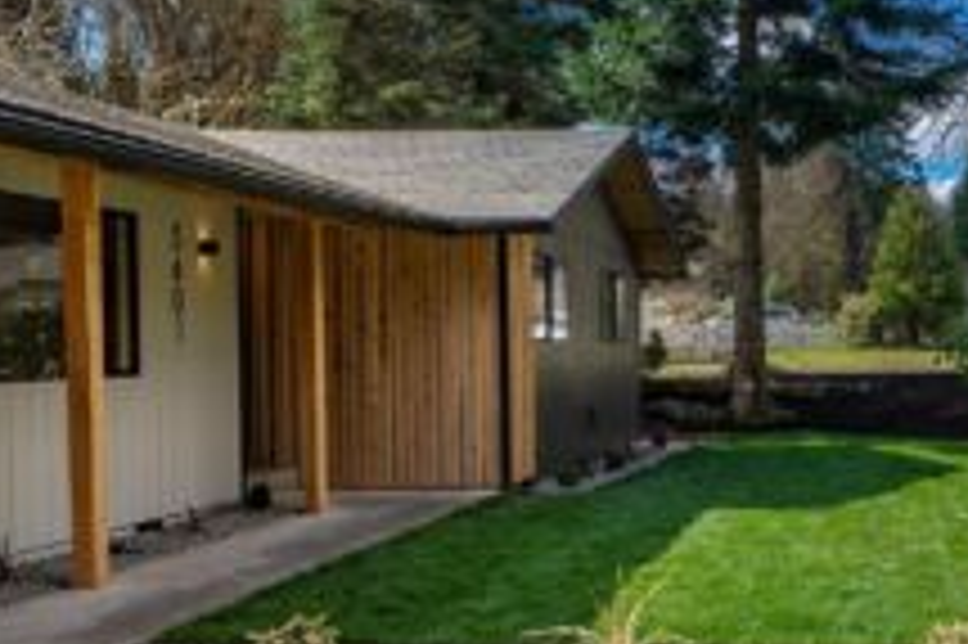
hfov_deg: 46.1
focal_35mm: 41
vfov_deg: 32.5
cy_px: 363
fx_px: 1102
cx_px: 702
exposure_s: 1/80
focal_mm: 22
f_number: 7.1
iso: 80
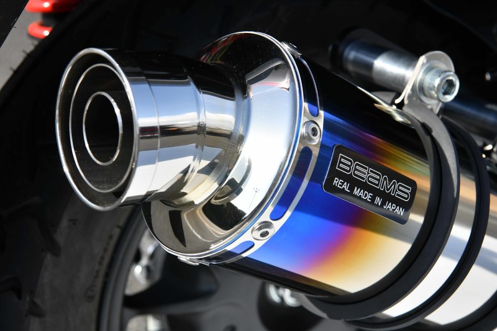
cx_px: 248
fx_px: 966
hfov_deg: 28.8
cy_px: 166
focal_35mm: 70
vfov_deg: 19.4
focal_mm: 70
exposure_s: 1/800
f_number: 11
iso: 640
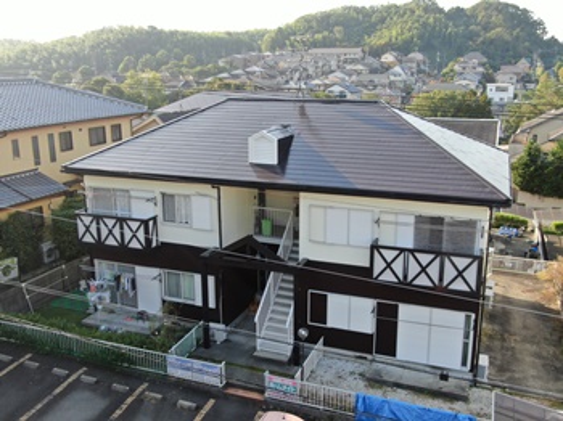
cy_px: 210
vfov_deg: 39.6
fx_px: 585
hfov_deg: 51.4
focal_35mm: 36
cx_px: 282
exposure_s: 1/240
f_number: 3.3
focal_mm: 6.08
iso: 100
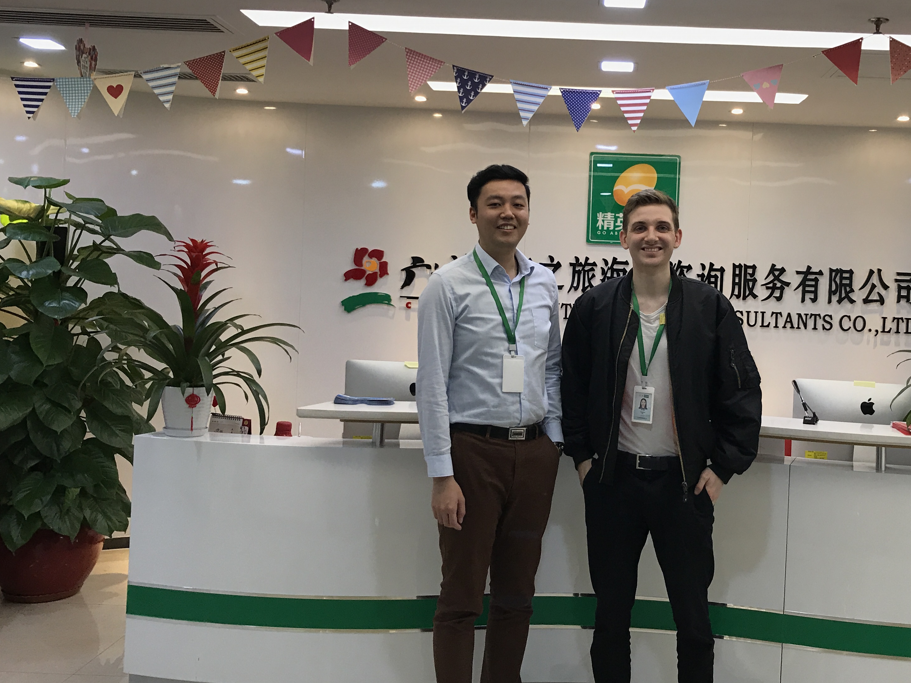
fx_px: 1026
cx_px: 576
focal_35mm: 39
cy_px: 300
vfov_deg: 36.8
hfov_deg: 47.4
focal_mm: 3.99
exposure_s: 1/33
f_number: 1.8
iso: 25
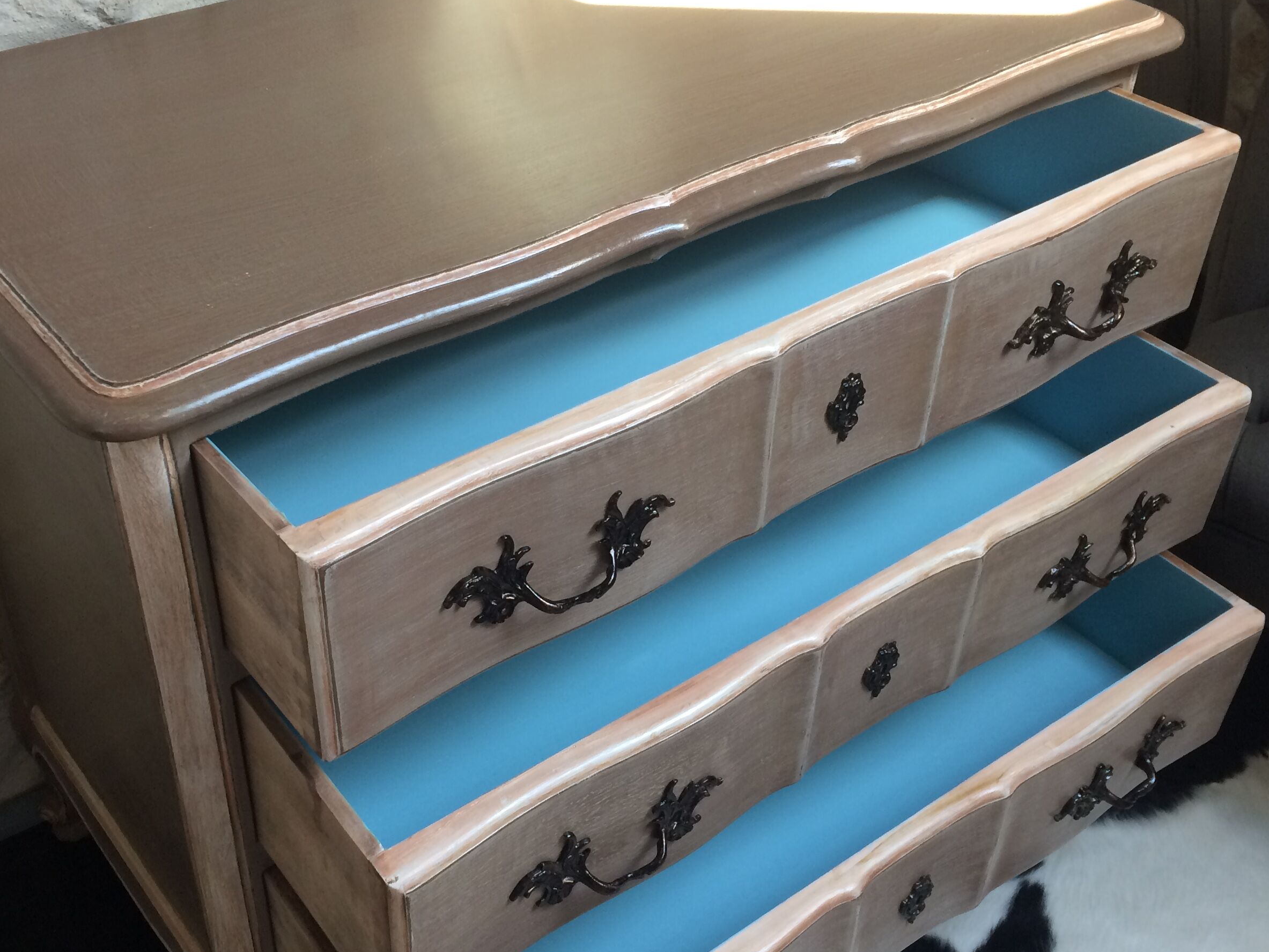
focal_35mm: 40
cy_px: 488
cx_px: 601
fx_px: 1467
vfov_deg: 36.0
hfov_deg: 46.8
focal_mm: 4.15
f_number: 2.2
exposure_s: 1/33
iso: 64
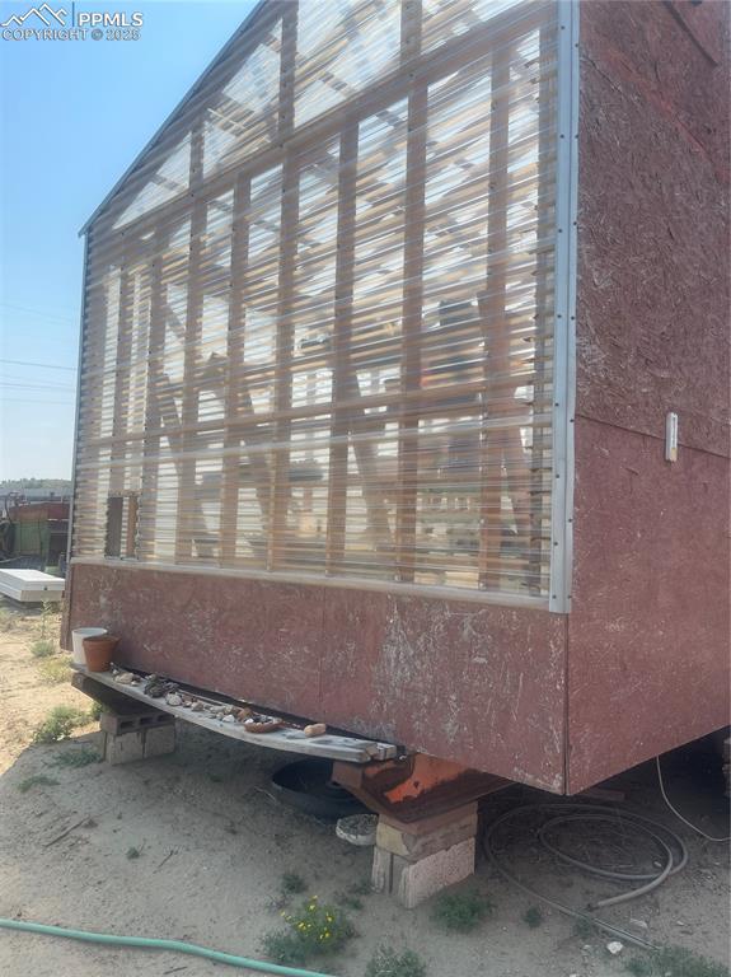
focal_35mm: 25
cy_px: 488
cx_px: 366
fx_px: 705
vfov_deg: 69.4
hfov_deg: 54.8
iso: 32
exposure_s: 1/3344
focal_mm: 5.1
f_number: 1.6
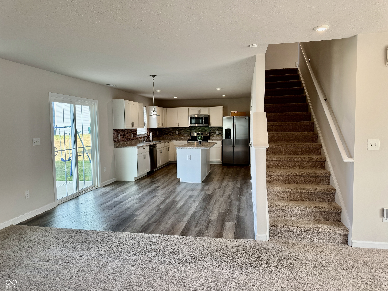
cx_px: 194
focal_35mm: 24
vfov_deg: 56.8
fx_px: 269
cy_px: 146
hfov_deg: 71.6
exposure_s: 1/120
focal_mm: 6.76
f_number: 1.78
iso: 64
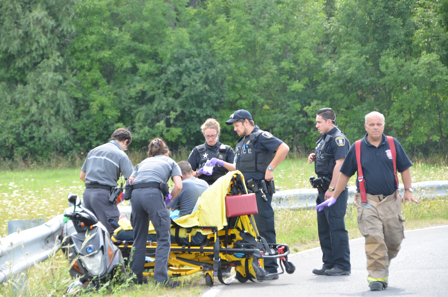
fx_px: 2161
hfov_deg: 11.8
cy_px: 148
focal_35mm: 174
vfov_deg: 7.9
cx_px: 224
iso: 320
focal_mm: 116
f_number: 7.1
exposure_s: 1/200
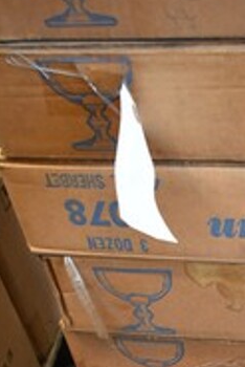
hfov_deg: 15.2
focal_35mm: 86
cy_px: 416
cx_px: 316
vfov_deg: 22.2
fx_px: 876
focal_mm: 22
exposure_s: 1/125
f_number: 3.8
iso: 2200
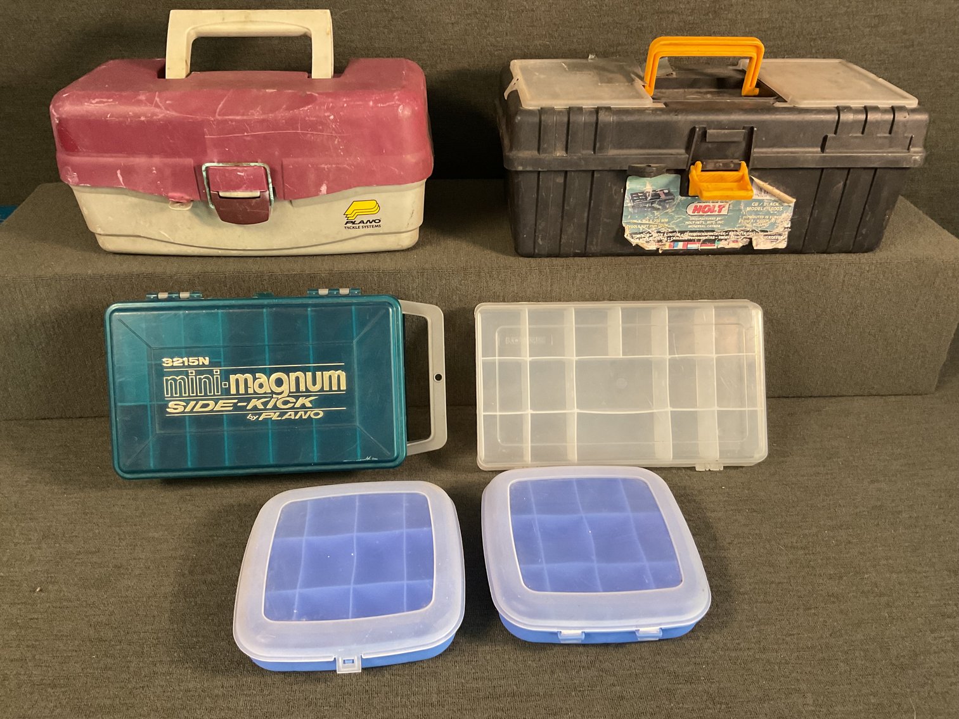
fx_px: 803
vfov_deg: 48.2
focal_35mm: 29
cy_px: 360
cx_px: 480
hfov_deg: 61.7
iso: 200
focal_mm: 3
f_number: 1.8
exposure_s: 1/40
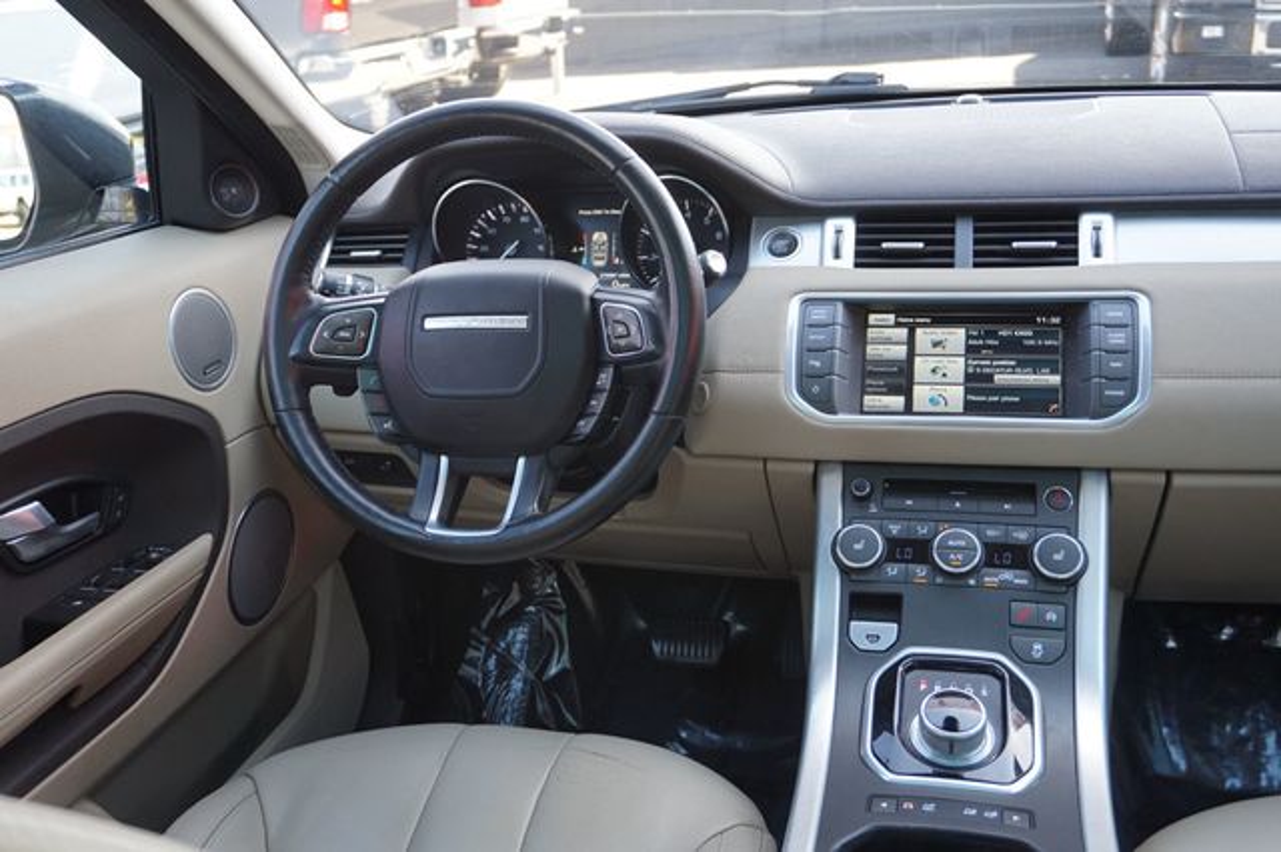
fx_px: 1227
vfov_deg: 38.3
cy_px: 426
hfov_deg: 55.1
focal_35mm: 34
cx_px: 640
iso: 200
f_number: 4
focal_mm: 23
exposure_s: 1/60
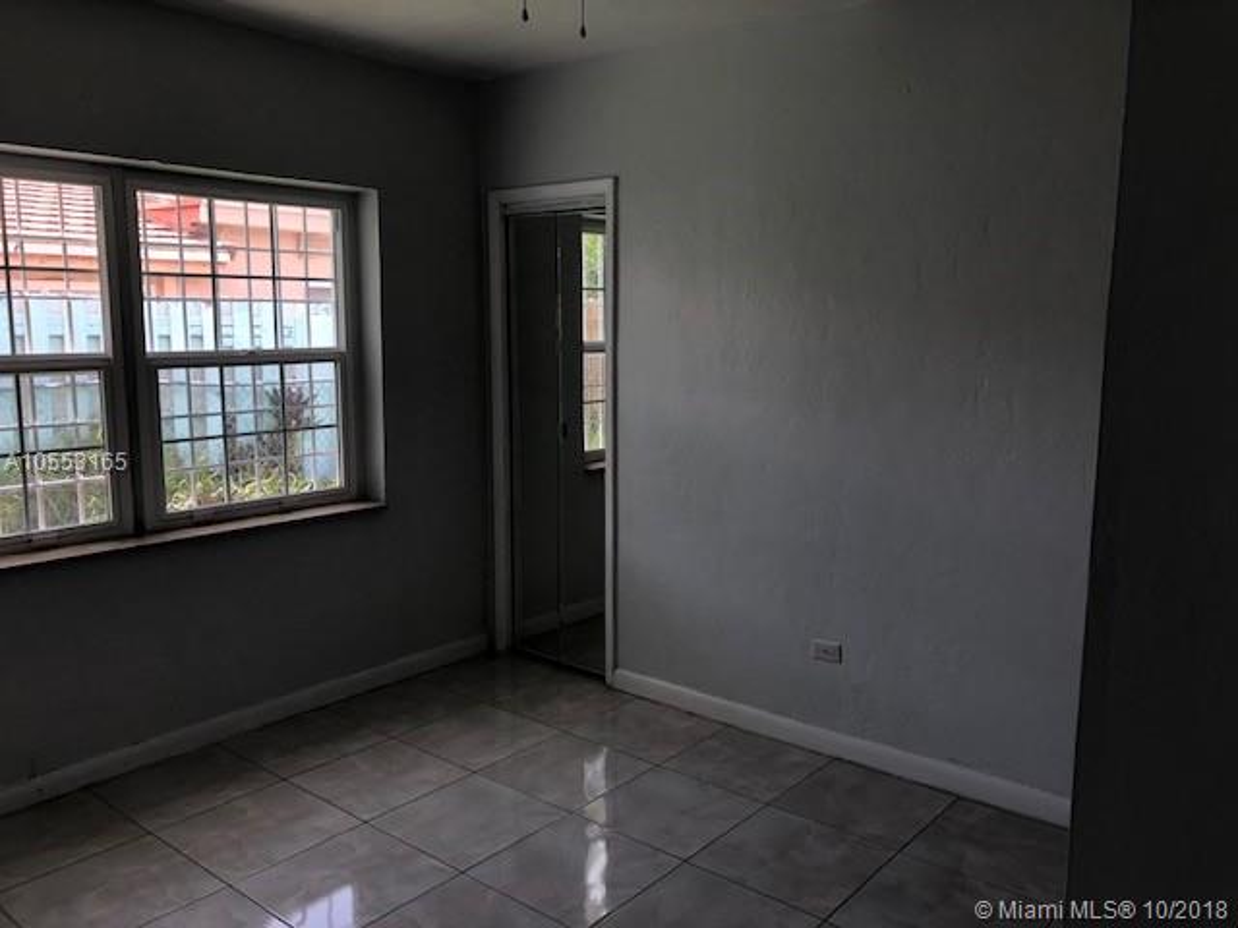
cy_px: 464
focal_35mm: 28
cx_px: 619
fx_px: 1001
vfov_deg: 49.7
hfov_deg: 63.4
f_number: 1.8
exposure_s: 1/120
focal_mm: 3.99
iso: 32
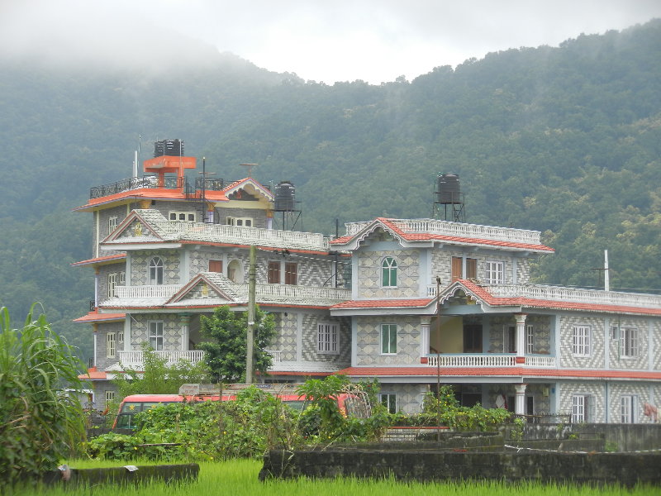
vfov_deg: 12.0
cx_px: 330
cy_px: 248
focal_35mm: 123
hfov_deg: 16.0
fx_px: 2349
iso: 160
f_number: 5.1
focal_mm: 22.2
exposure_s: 1/320
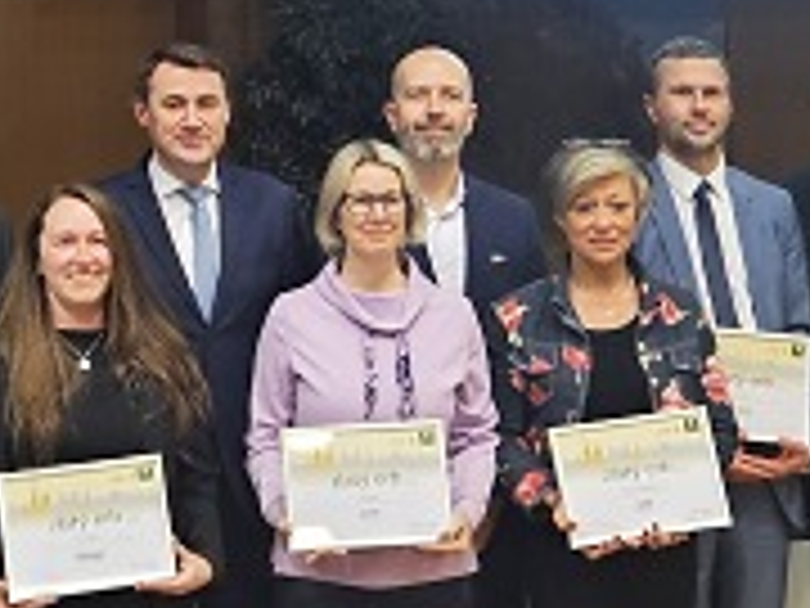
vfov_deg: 27.6
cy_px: 68
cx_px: 675
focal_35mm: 51
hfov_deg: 35.9
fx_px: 1193
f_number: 1.8
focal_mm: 5.4
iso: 250
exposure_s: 1/60
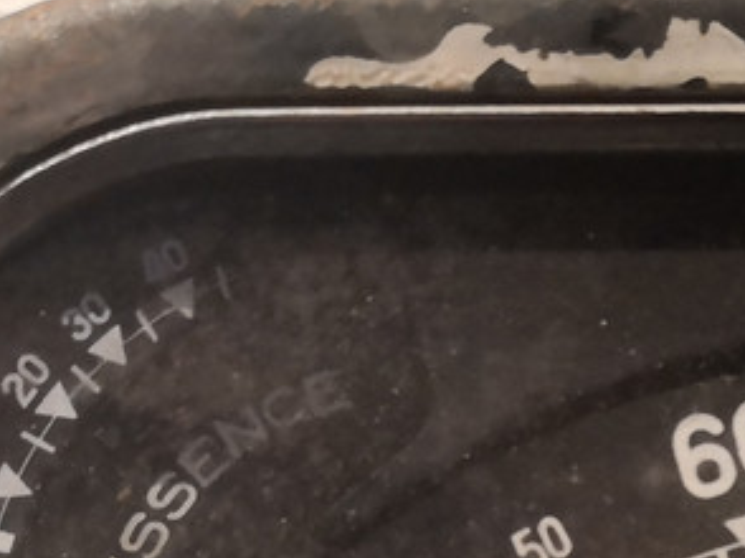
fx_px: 2107
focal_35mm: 98
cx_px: 896
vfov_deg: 13.9
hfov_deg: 18.9
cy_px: 913
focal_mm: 3.95
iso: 320
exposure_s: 1/25
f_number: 1.6
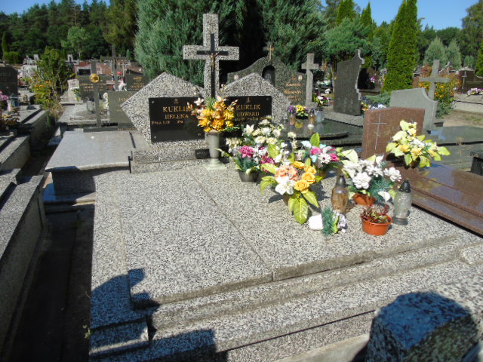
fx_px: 349
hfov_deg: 69.4
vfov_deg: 54.9
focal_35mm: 25
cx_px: 242
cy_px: 181
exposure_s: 1/1000
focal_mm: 4.4
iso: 80
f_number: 3.4
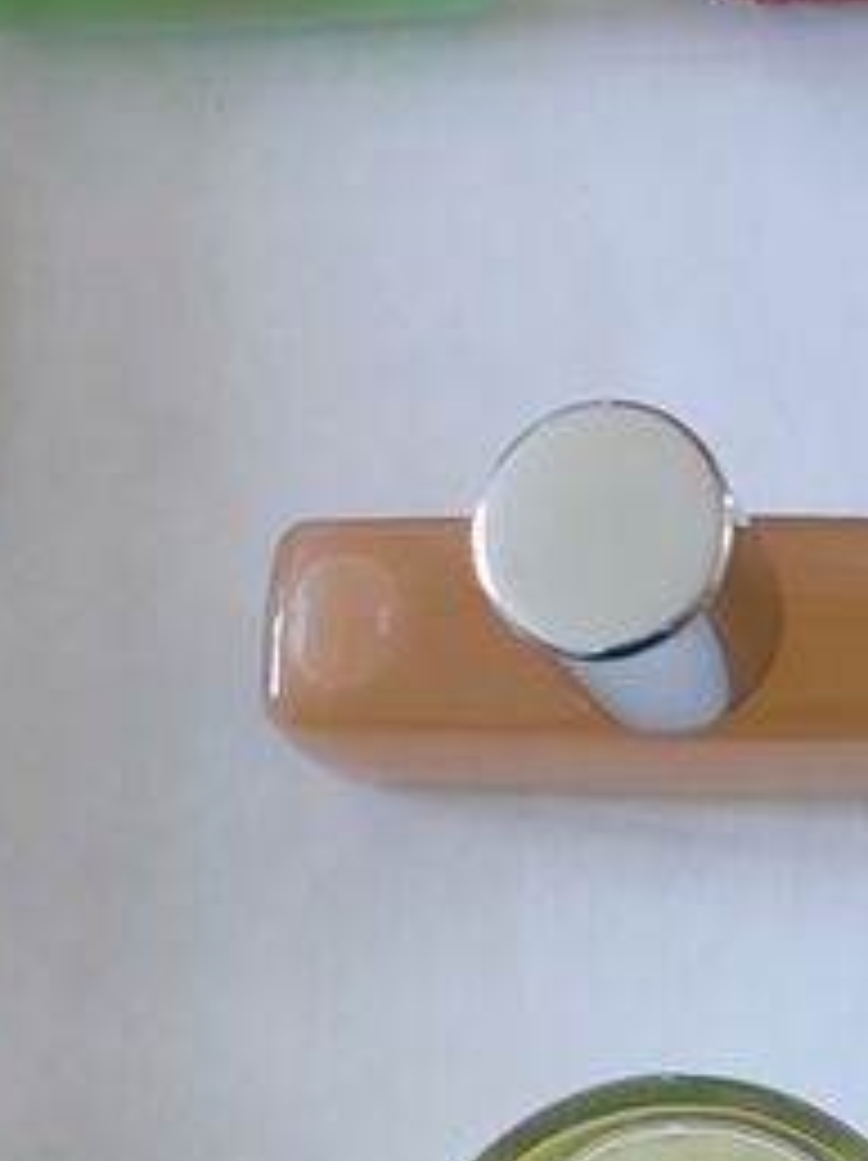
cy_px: -302
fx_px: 3248
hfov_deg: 15.1
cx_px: 765
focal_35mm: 97
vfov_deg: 18.9
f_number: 1.9
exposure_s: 1/33
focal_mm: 6.04
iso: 556
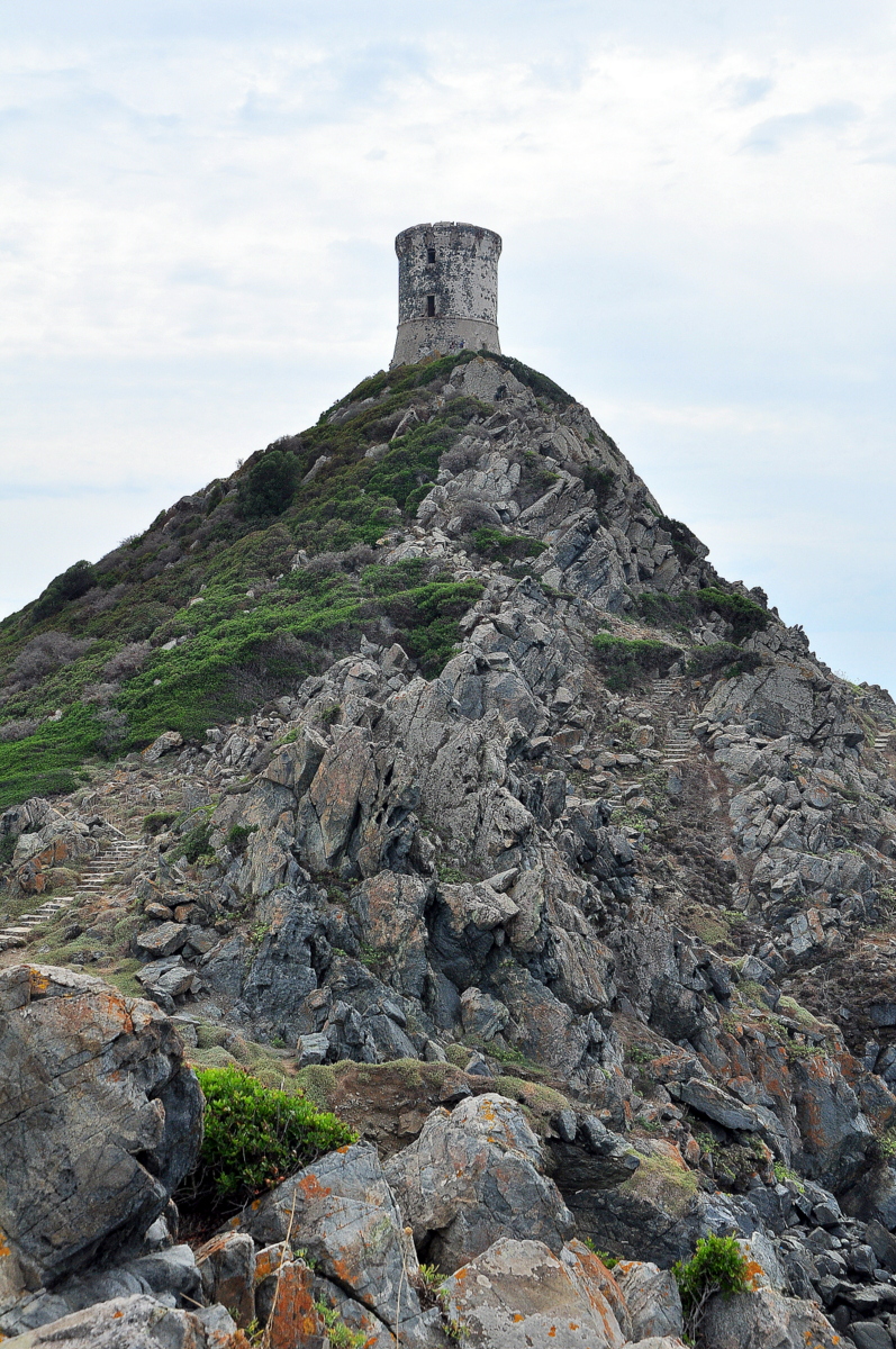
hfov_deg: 26.4
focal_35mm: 51
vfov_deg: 38.9
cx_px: 448
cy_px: 674
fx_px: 1909
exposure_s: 1/400
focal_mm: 34
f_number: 11
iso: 400
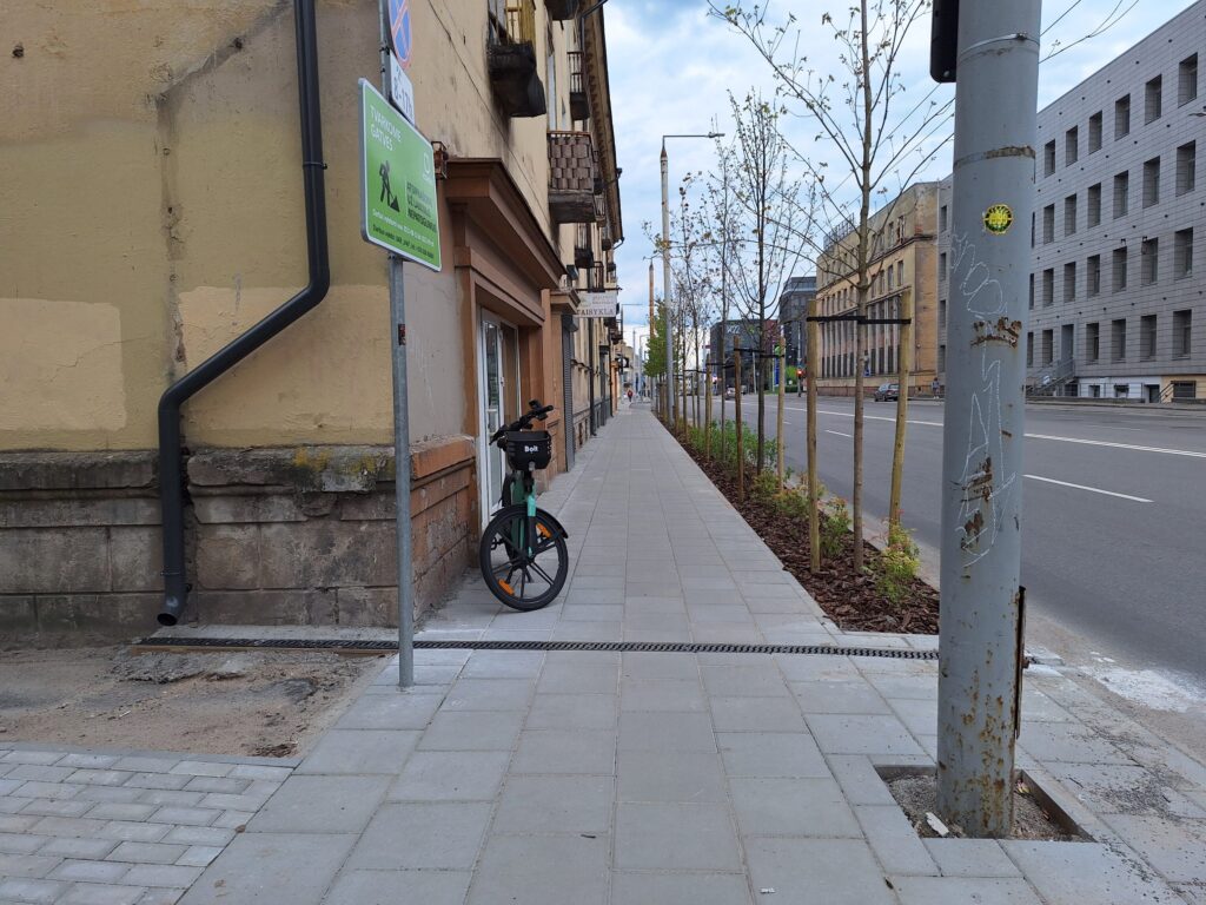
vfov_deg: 58.9
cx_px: 603
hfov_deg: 73.9
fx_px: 801
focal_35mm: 23
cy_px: 452
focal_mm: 5.54
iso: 40
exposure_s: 1/291
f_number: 1.8
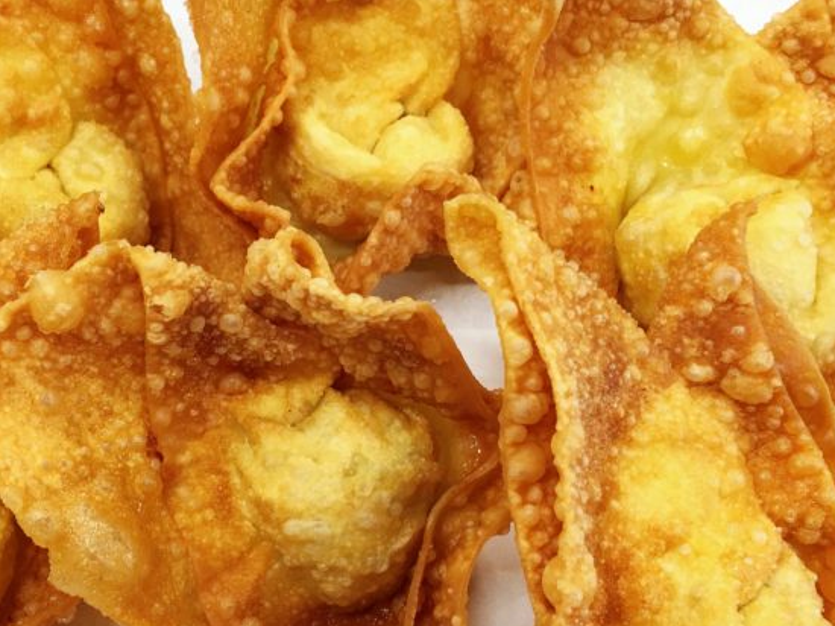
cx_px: 314
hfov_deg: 35.4
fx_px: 1302
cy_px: 339
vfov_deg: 27.0
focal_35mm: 54
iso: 25
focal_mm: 4.15
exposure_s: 1/33
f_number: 2.2
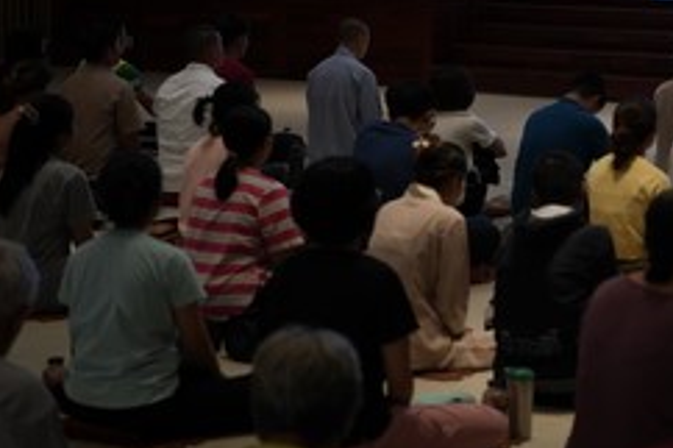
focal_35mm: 94
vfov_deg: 14.3
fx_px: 1756
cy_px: -7
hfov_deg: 20.2
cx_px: 834
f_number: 2
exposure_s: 1/250
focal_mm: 35
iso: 200
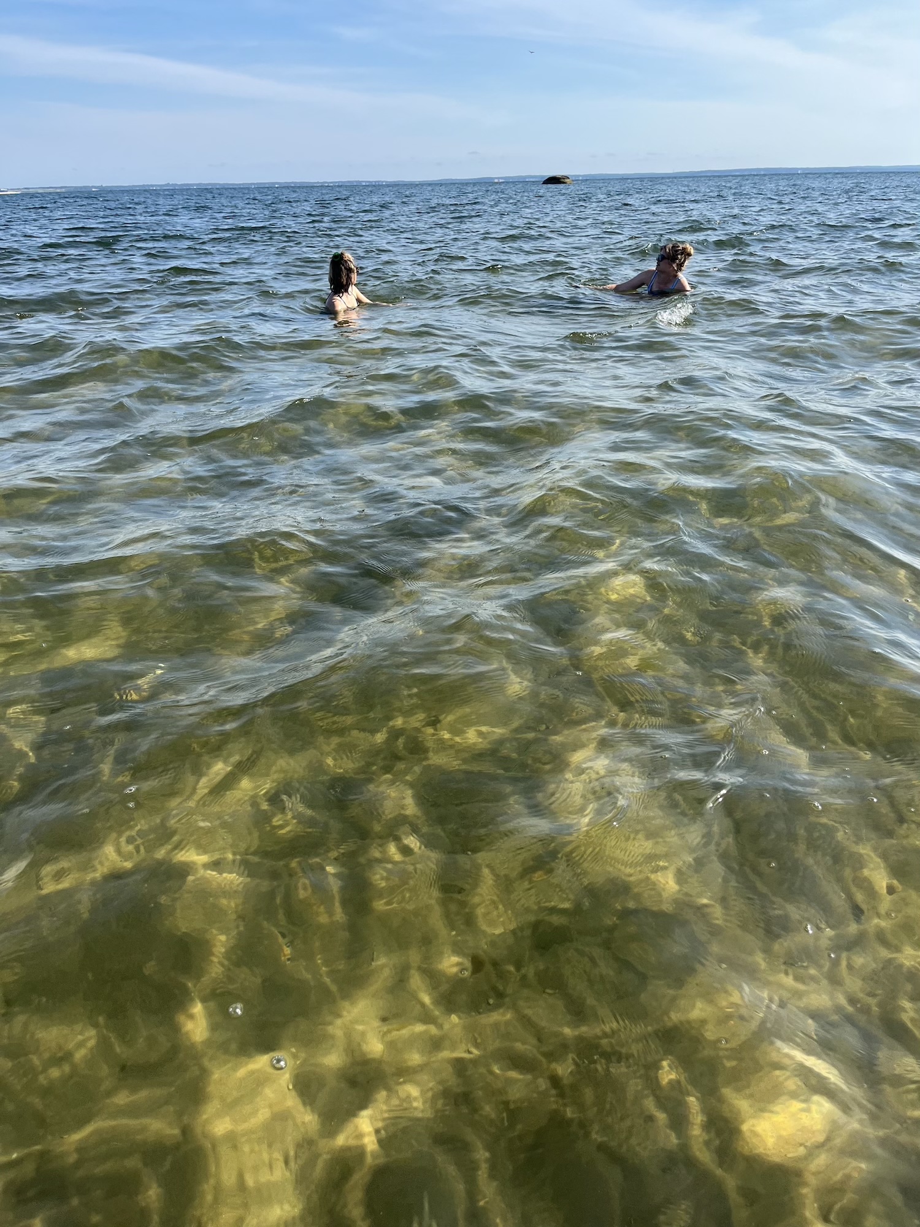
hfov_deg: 53.1
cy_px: 614
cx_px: 460
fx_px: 921
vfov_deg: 67.3
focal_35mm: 26
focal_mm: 5.1
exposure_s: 1/2309
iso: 50
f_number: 1.6
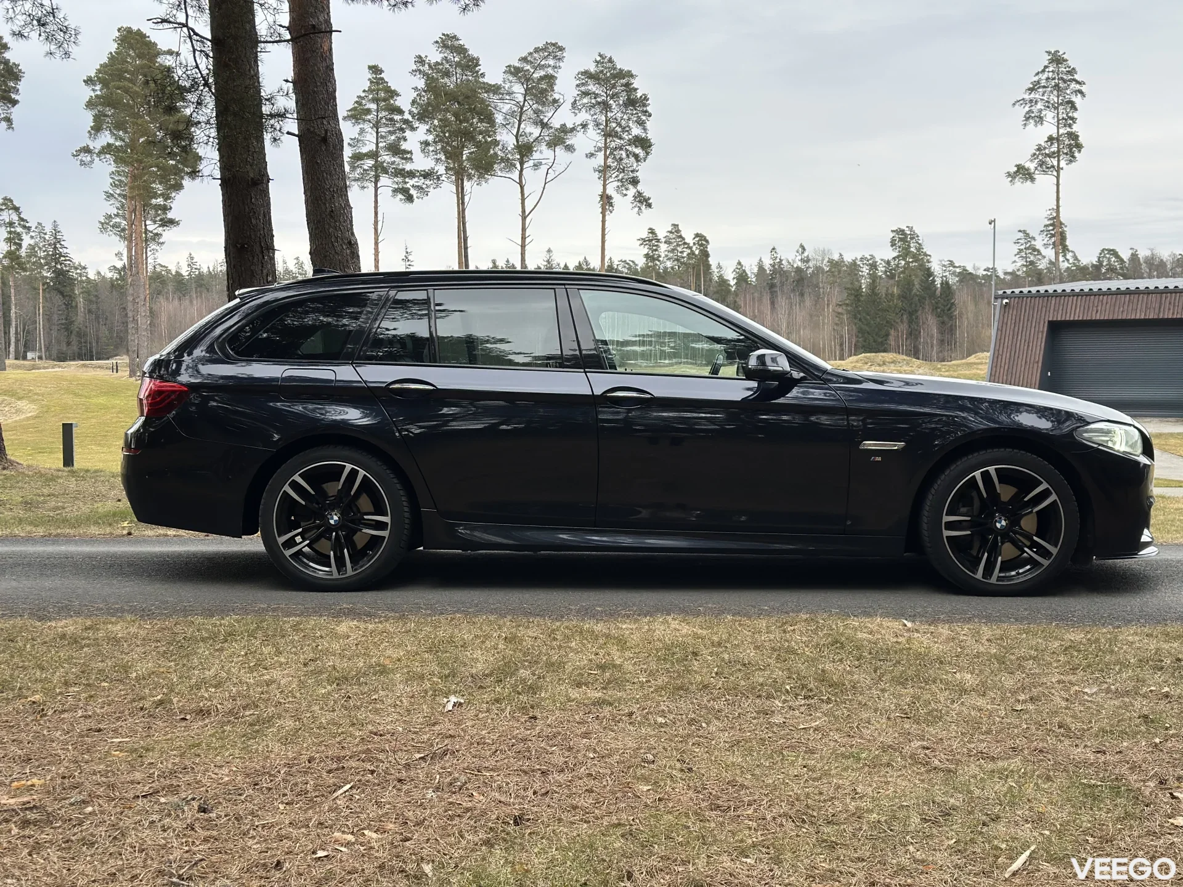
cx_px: 592
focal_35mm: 48
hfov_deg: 39.7
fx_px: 1640
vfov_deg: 30.3
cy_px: 444
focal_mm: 6.86
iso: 80
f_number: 1.78
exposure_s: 1/384
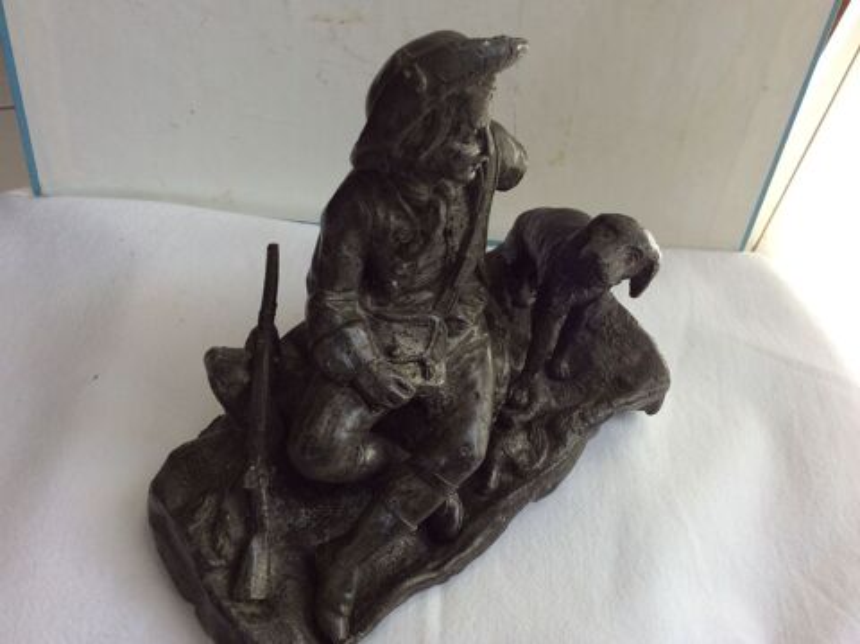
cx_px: 430
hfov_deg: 56.9
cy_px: 322
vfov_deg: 44.1
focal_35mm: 32
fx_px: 794
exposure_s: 1/131
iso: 32
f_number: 2.4
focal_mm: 3.3
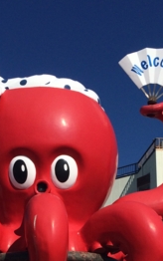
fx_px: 532
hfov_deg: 17.4
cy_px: 307
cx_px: 60
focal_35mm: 75
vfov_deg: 25.0
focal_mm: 4.15
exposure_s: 1/5128
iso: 32
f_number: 2.2
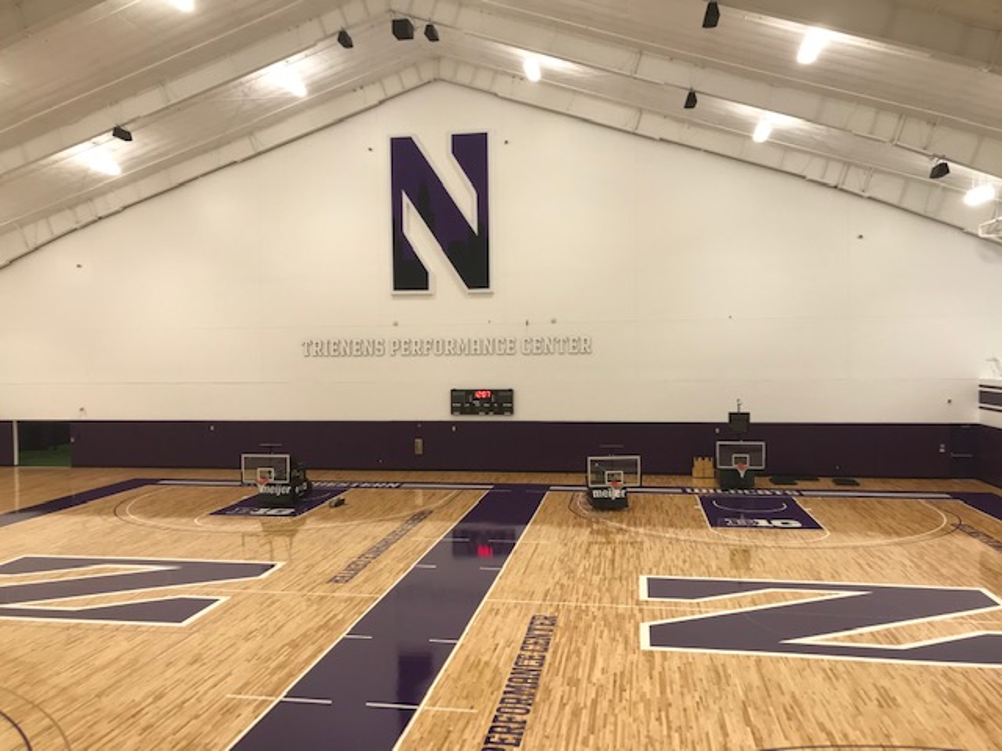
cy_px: 376
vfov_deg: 49.7
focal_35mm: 28
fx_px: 810
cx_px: 501
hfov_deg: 63.4
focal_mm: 3.99
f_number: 1.8
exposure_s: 1/60
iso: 25
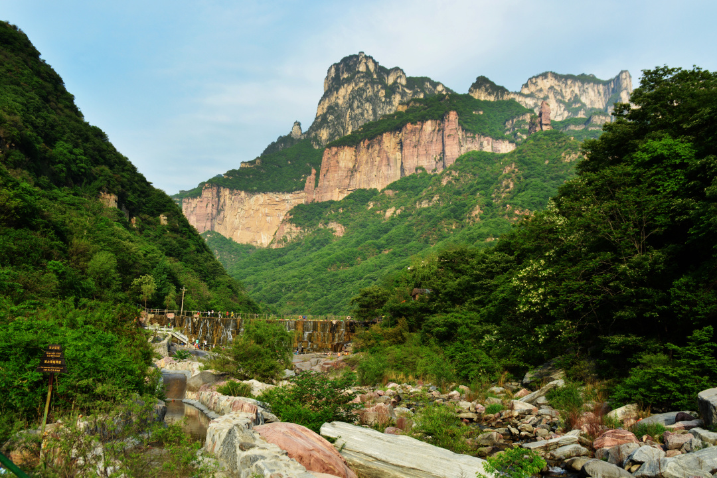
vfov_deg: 35.5
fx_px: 747
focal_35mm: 38
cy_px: 239
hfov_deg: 51.3
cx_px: 358
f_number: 8
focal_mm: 25
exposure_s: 1/250
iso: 180
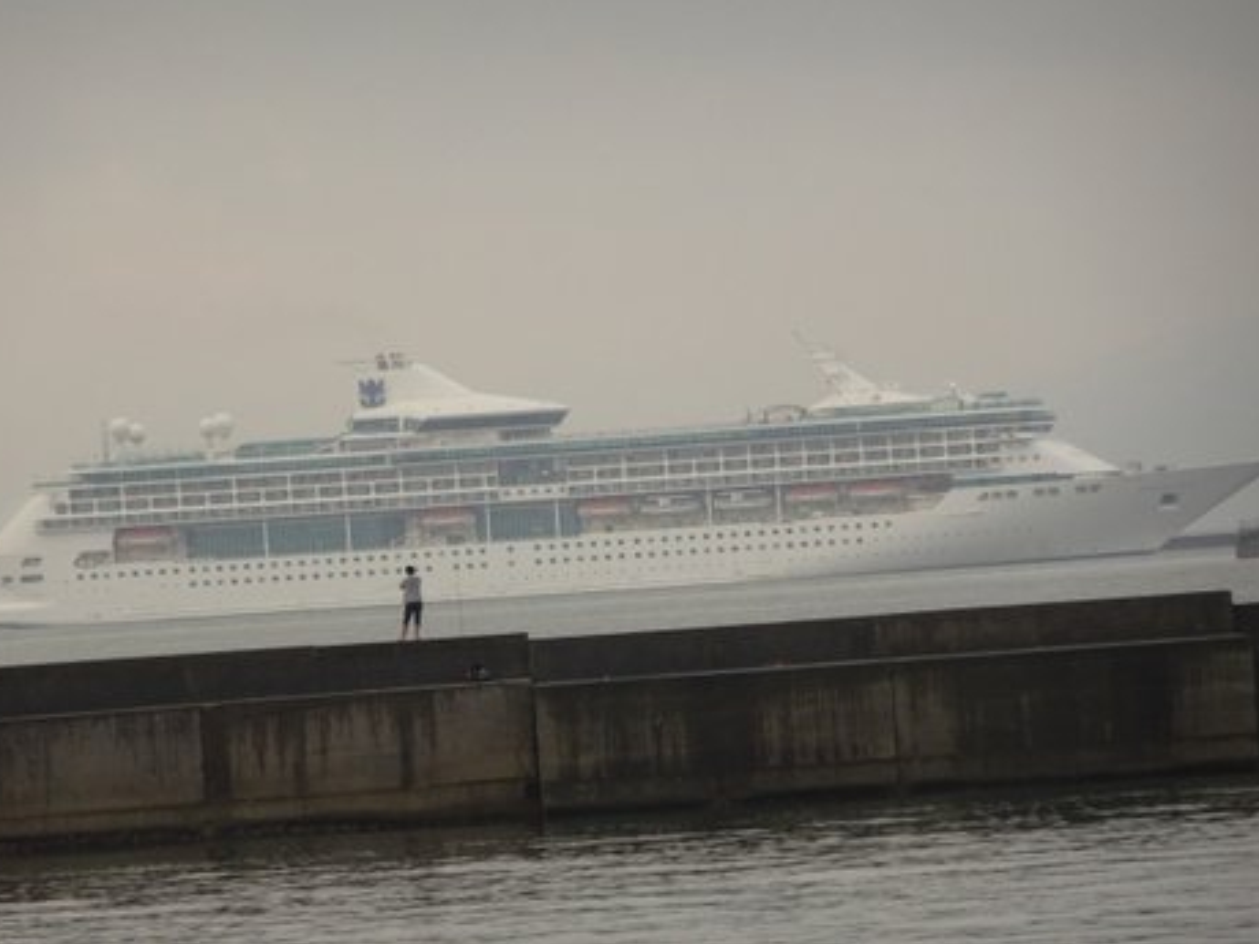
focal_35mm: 393
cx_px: 616
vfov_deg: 3.8
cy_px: 460
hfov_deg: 5.0
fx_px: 14294
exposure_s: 1/250
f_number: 6.3
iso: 320
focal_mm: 64.38
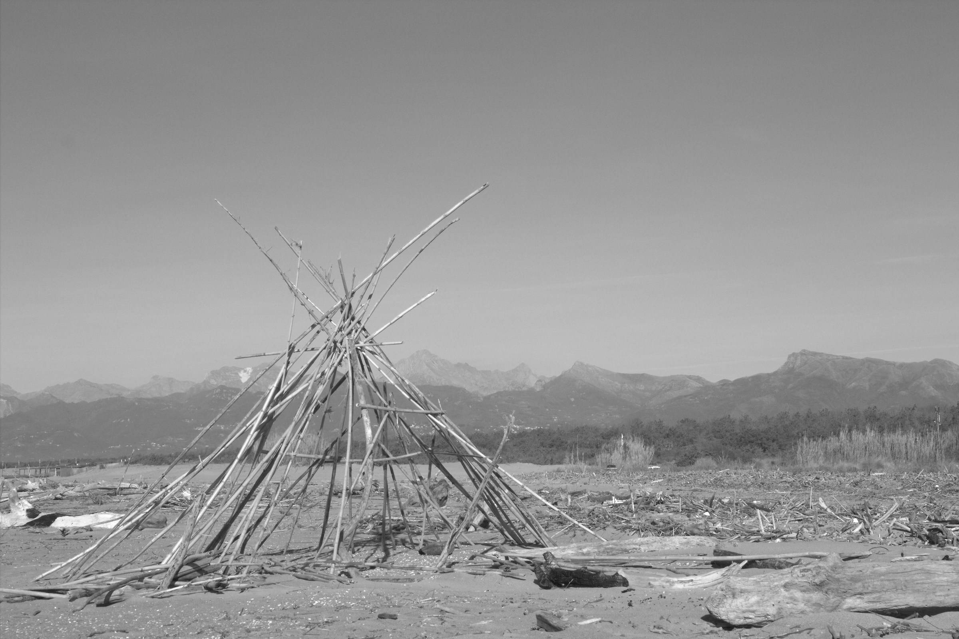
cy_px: 320
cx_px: 480
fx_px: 1758
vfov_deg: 20.6
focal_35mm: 66
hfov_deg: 30.5
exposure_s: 1/640
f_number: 6.3
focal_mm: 42
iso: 100
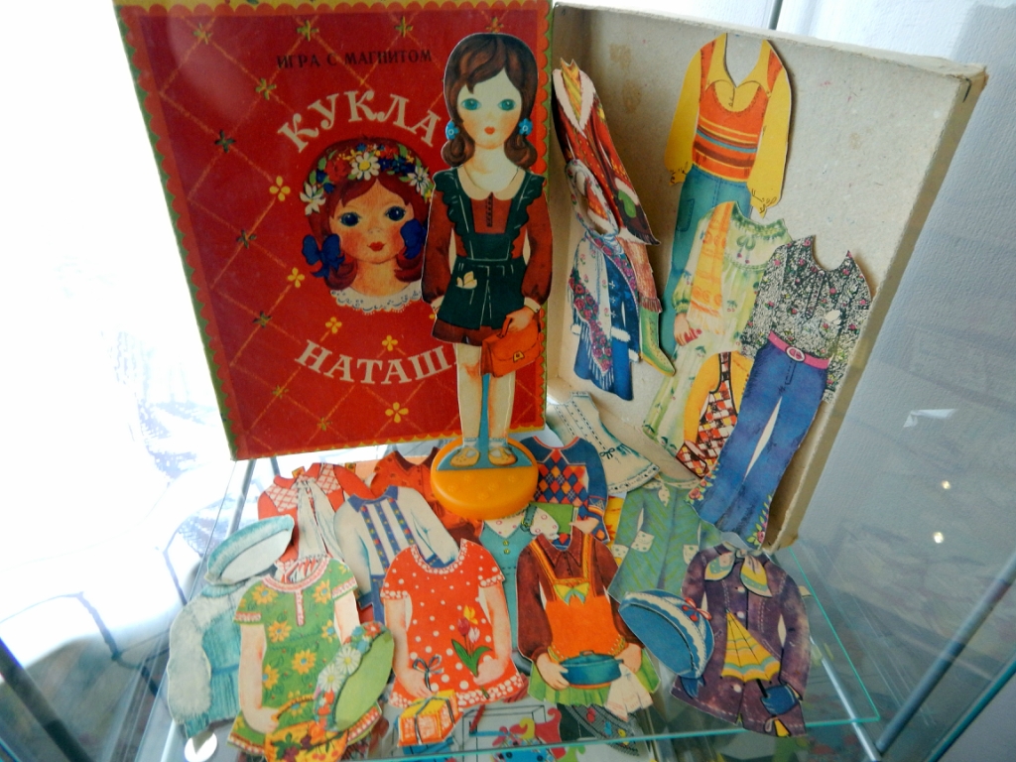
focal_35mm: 23
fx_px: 675
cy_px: 381
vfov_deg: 58.9
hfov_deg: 73.9
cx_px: 508
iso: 280
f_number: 3
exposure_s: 1/30
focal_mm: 4
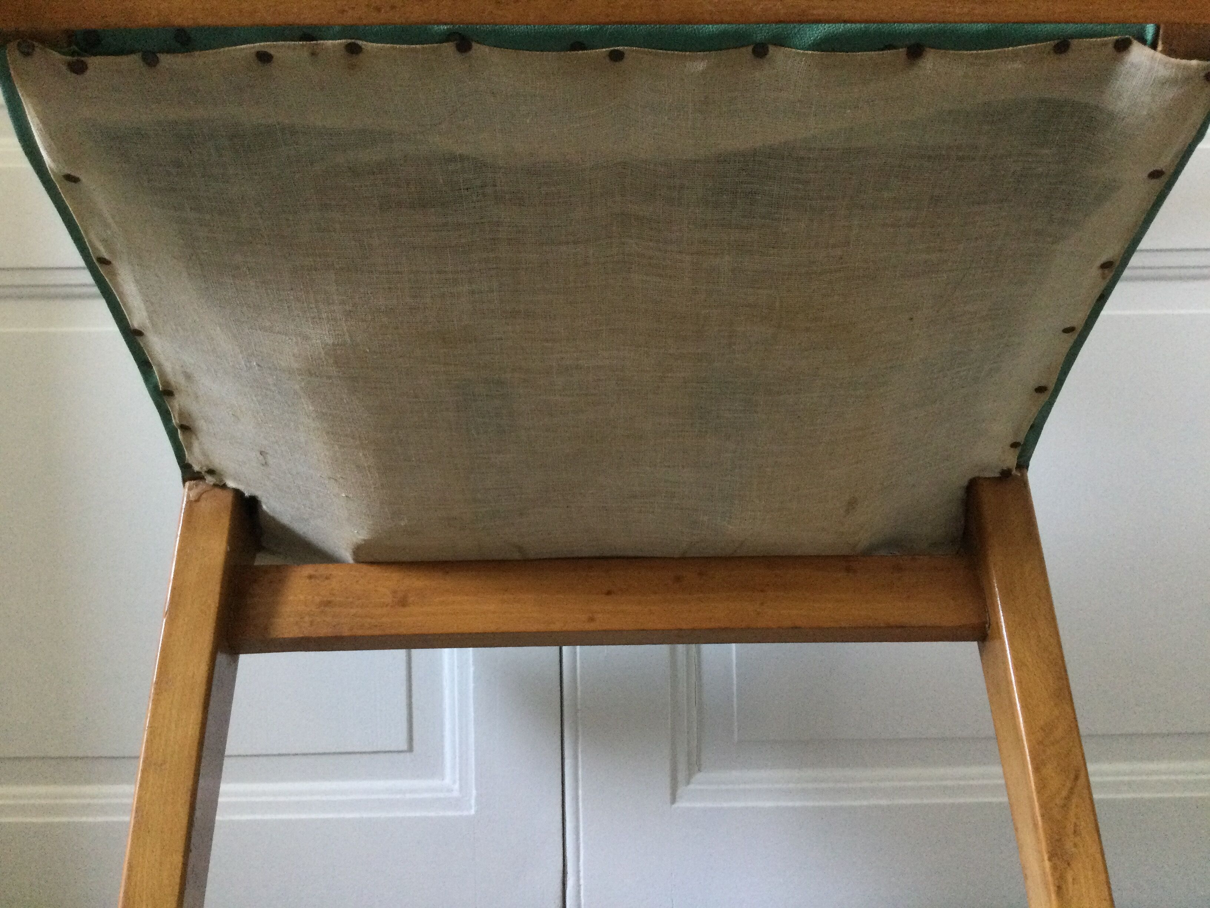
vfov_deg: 45.4
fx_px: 1084
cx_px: 605
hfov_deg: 58.4
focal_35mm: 31
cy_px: 454
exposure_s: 1/25
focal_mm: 3.3
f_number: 2.4
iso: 200
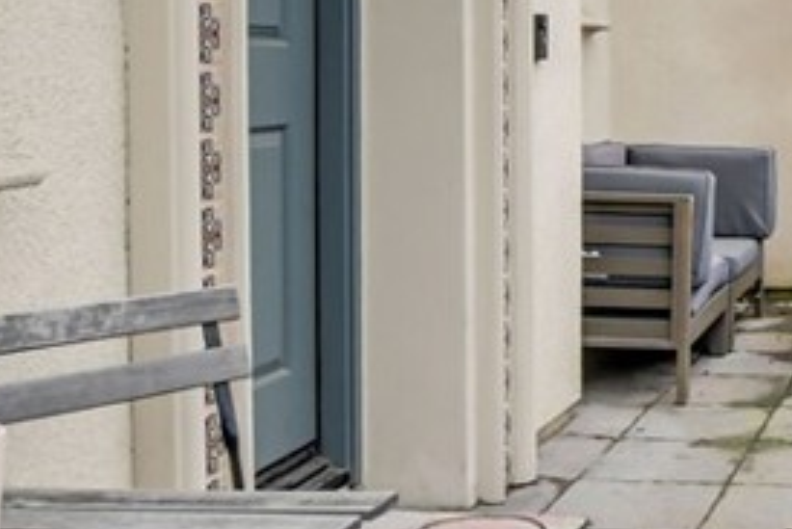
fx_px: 1233
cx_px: 977
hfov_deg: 29.9
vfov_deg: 23.5
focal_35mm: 56
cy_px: 36
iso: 1250
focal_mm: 10
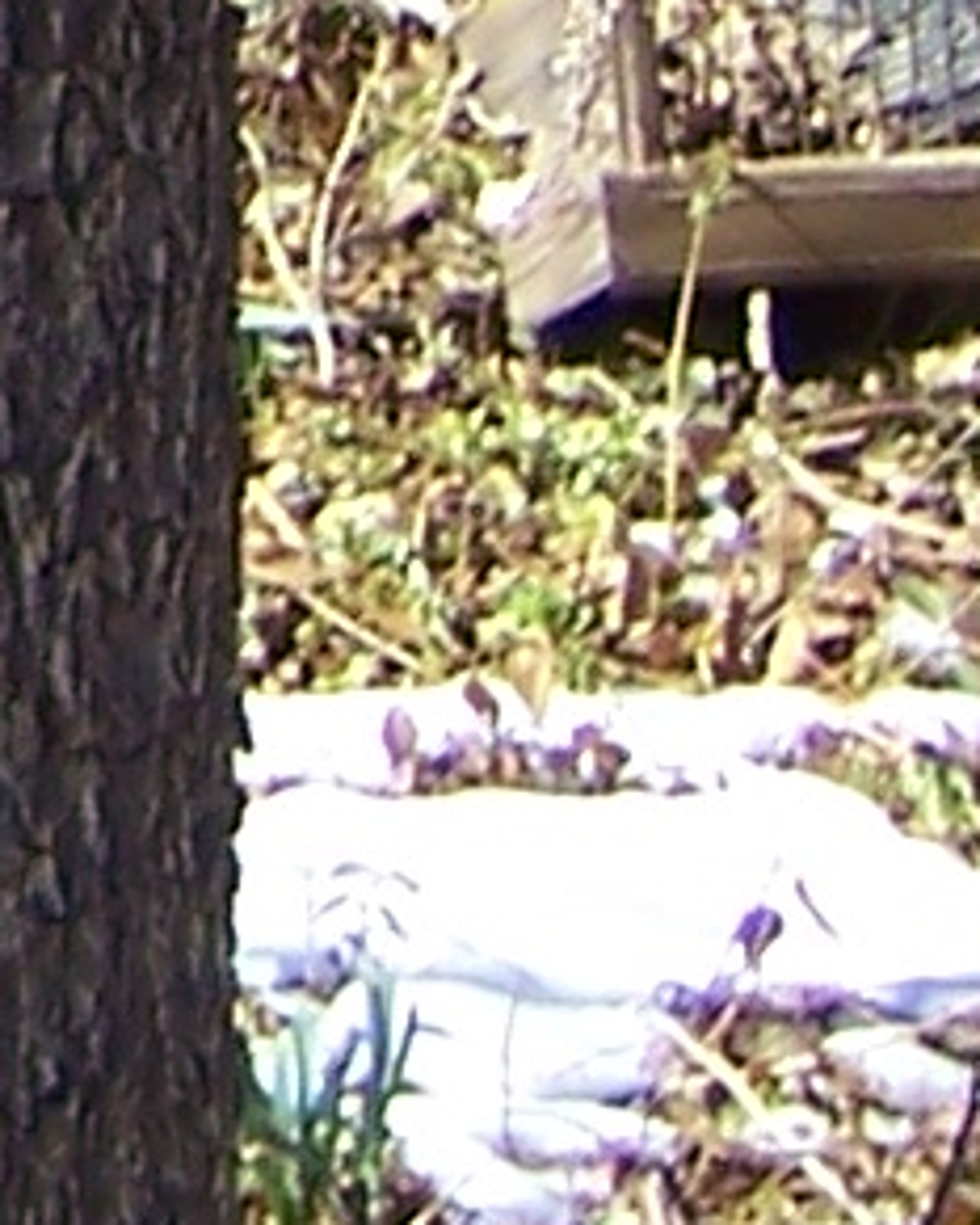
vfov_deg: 5.7
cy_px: -2631
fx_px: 11269
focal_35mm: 311
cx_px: -3037
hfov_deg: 4.5
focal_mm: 6.2
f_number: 2.8
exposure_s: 1/500
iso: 80
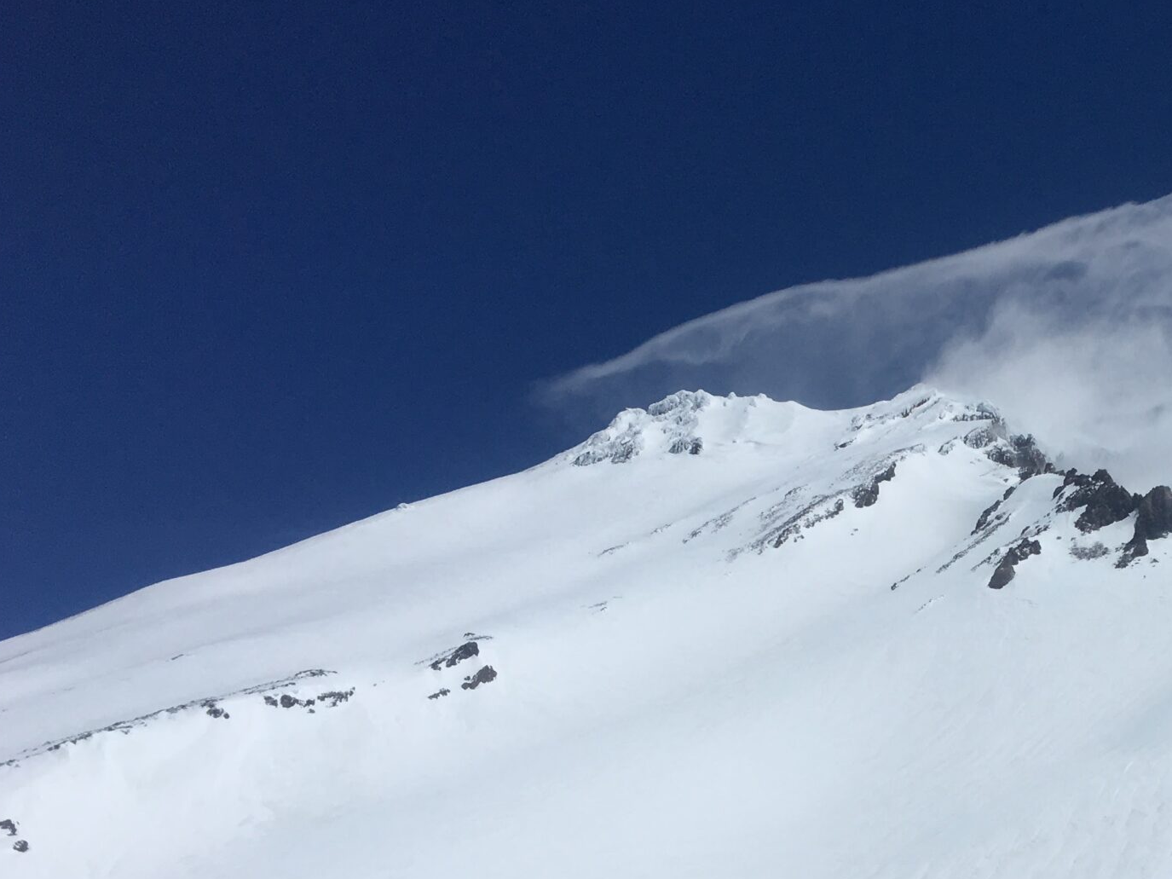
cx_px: 1025
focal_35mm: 54
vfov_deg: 26.6
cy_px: 691
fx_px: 1828
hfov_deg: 33.9
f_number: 2.2
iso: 25
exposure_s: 1/10989
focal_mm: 4.15
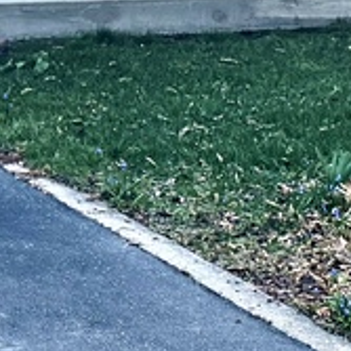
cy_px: 86
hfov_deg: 9.6
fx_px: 2099
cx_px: 118
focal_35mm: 183
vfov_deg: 9.5
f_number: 1.78
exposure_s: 1/2525
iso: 100
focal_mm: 6.76
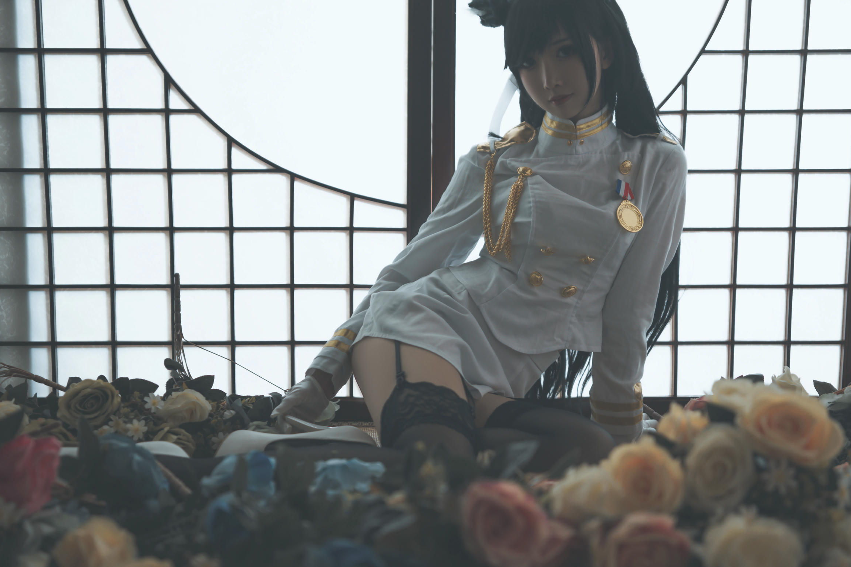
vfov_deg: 30.5
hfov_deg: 44.5
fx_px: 1040
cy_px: 306
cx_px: 407
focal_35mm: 44
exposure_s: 1/125
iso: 100
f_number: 2.2
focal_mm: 35
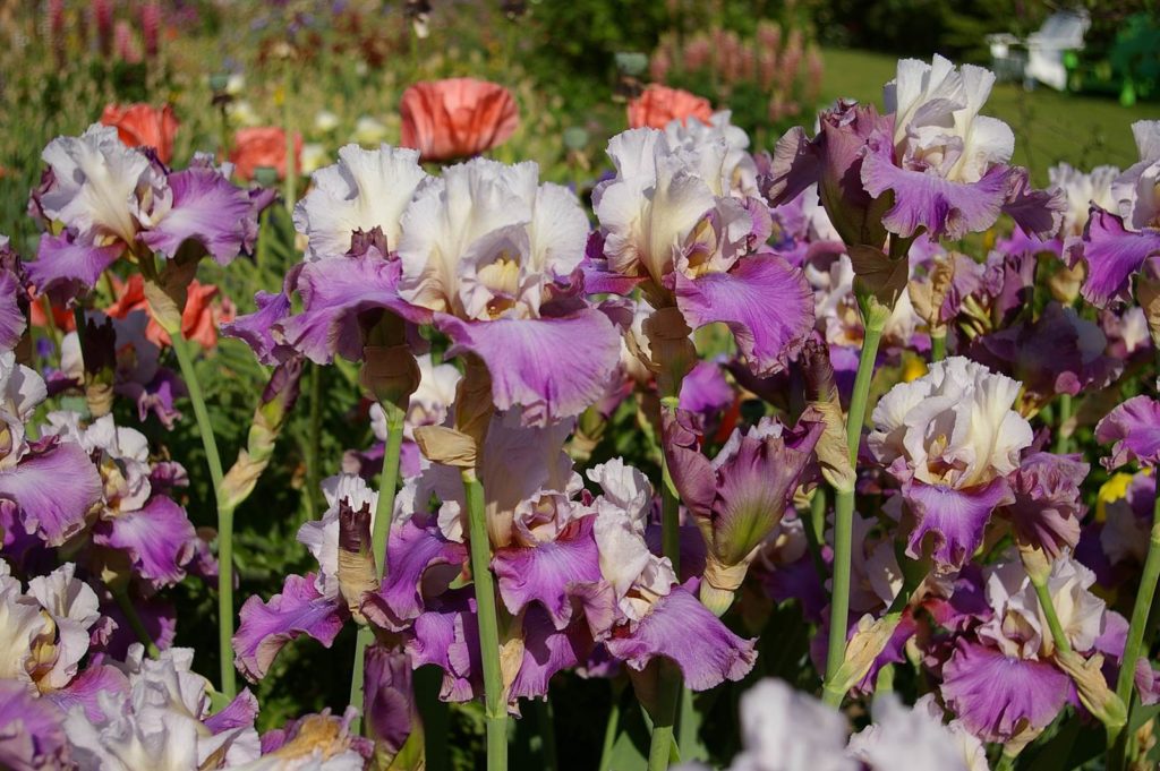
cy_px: 386
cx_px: 580
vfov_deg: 27.2
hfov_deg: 40.0
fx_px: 1594
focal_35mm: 50
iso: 200
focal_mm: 33
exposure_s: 1/2000
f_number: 4.5
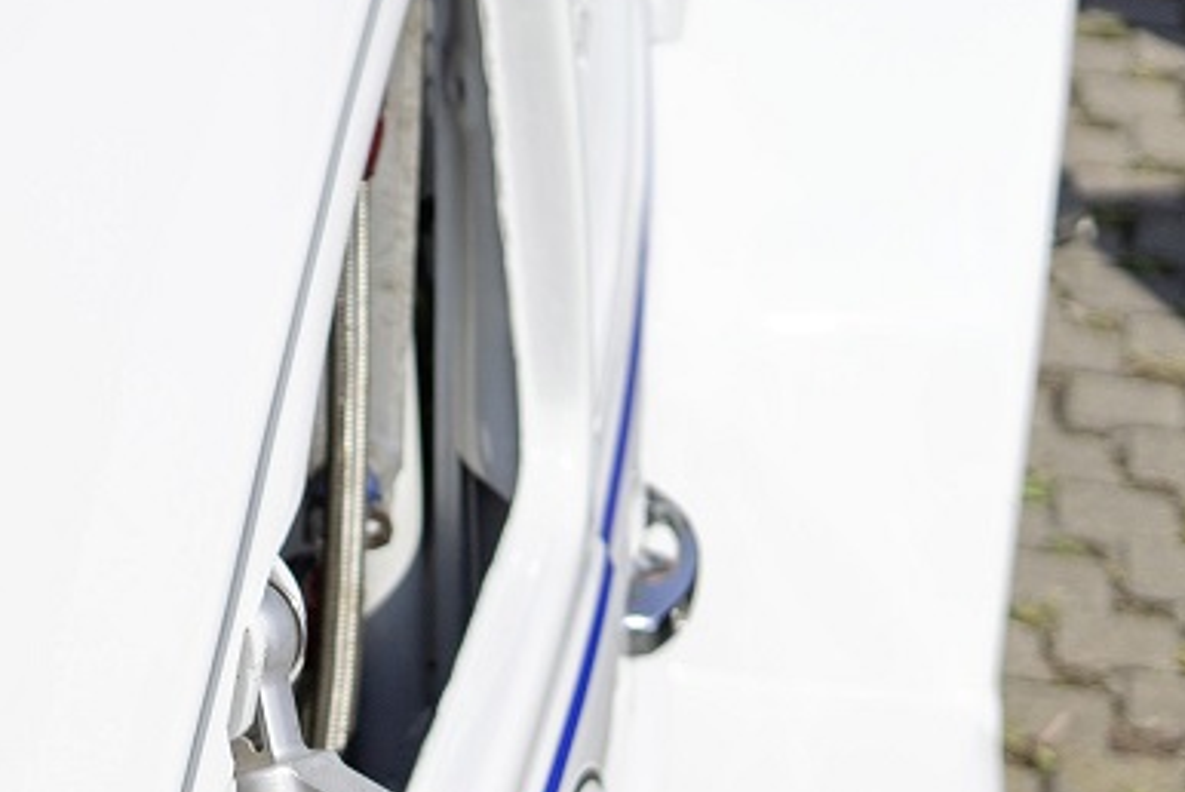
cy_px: 711
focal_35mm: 176
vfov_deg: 7.8
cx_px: -1394
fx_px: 5798
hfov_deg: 10.5
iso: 200
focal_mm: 40
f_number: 2.2
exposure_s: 1/5000
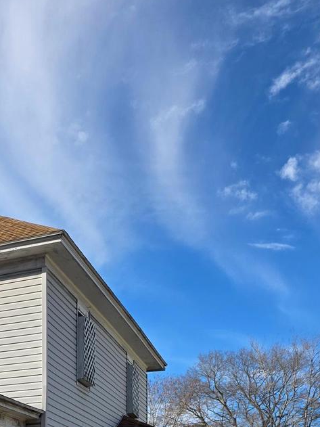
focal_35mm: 56
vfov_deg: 29.5
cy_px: 512
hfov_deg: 24.5
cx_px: -23
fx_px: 690
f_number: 1.7
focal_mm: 6.3
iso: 80
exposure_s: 1/4333
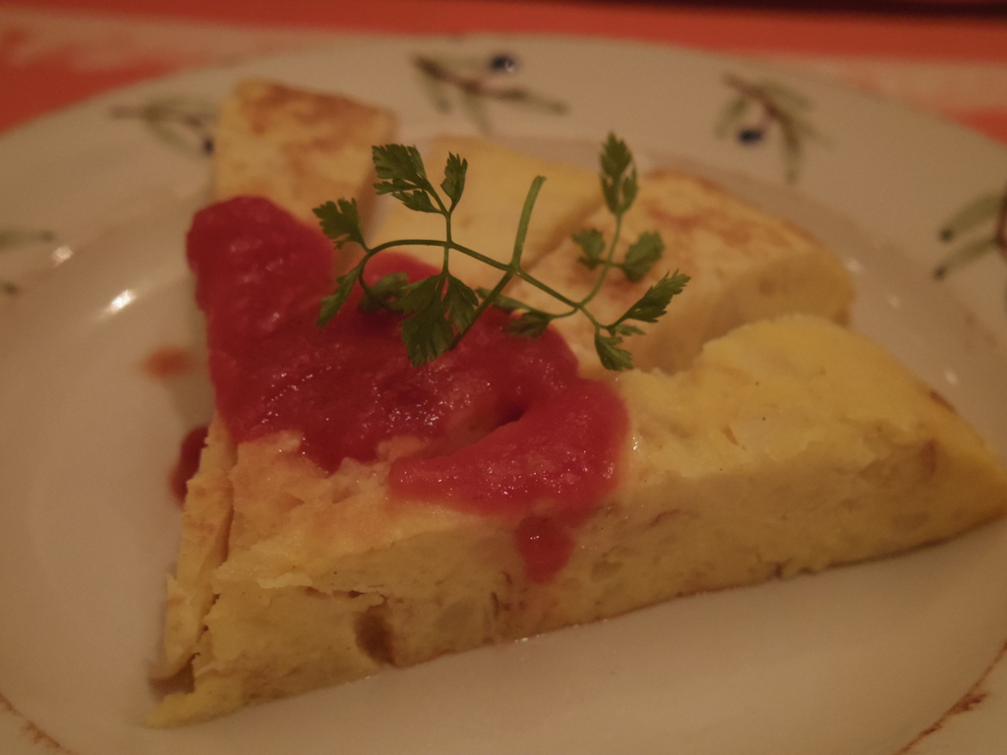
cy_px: 378
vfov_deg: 30.9
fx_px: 1367
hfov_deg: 40.4
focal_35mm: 47
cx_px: 504
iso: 1000
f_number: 1.9
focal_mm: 8.5
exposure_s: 1/60
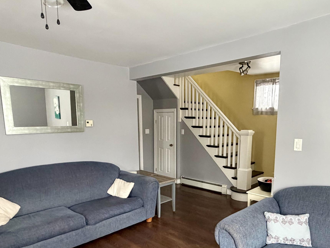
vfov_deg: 54.1
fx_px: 238
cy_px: 158
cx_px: 190
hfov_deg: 69.0
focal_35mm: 25
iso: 500
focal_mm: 2.22
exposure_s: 1/60
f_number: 2.2
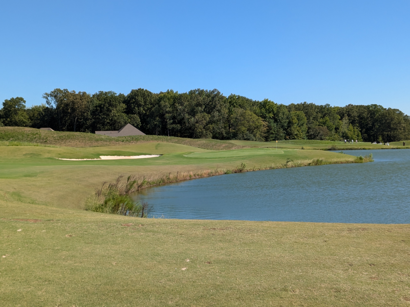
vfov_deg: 29.7
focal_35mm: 49
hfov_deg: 38.9
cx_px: 205
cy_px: 154
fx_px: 580
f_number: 1.7
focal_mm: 4.53
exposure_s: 1/1812
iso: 41
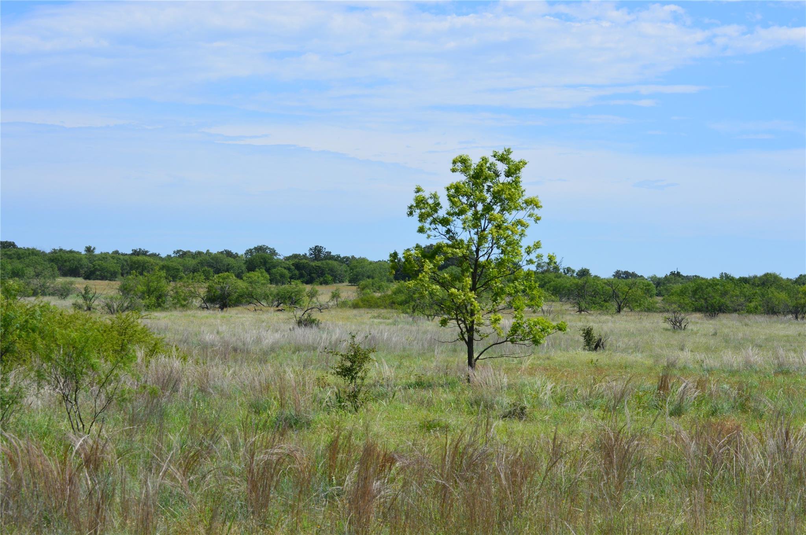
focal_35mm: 82
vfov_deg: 16.5
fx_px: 1845
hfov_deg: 24.6
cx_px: 403
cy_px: 268
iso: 360
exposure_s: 1/500
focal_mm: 55
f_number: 11
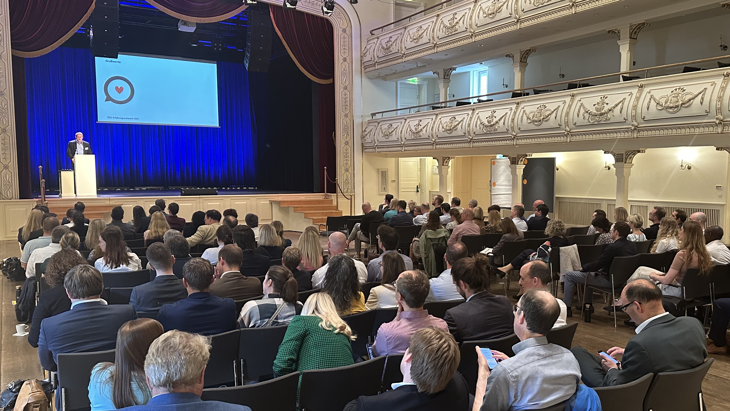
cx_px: 414
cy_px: 228
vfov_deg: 36.6
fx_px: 619
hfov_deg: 60.8
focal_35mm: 32
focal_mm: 6.86
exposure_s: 1/50
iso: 400
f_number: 1.78
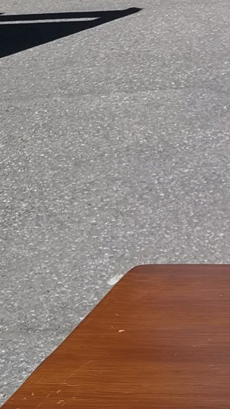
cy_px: 557
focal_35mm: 111
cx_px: 417
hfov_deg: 10.3
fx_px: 1203
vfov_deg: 17.8
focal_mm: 5.58
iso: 50
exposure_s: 1/4098
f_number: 1.8
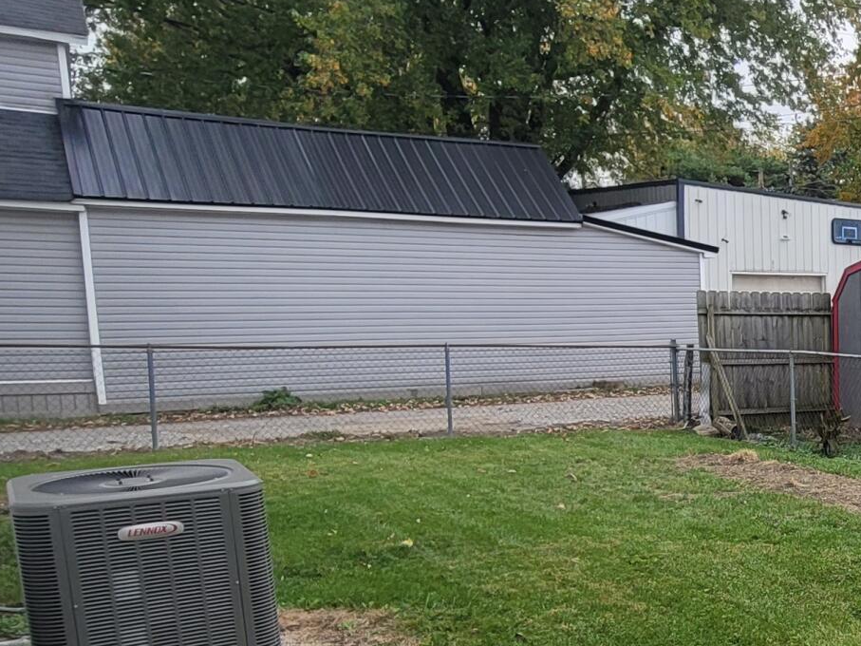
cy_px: 484
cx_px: 1029
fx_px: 1069
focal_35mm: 43
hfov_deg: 35.0
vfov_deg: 32.9
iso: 50
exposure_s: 1/825
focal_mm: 2.2
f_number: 2.2
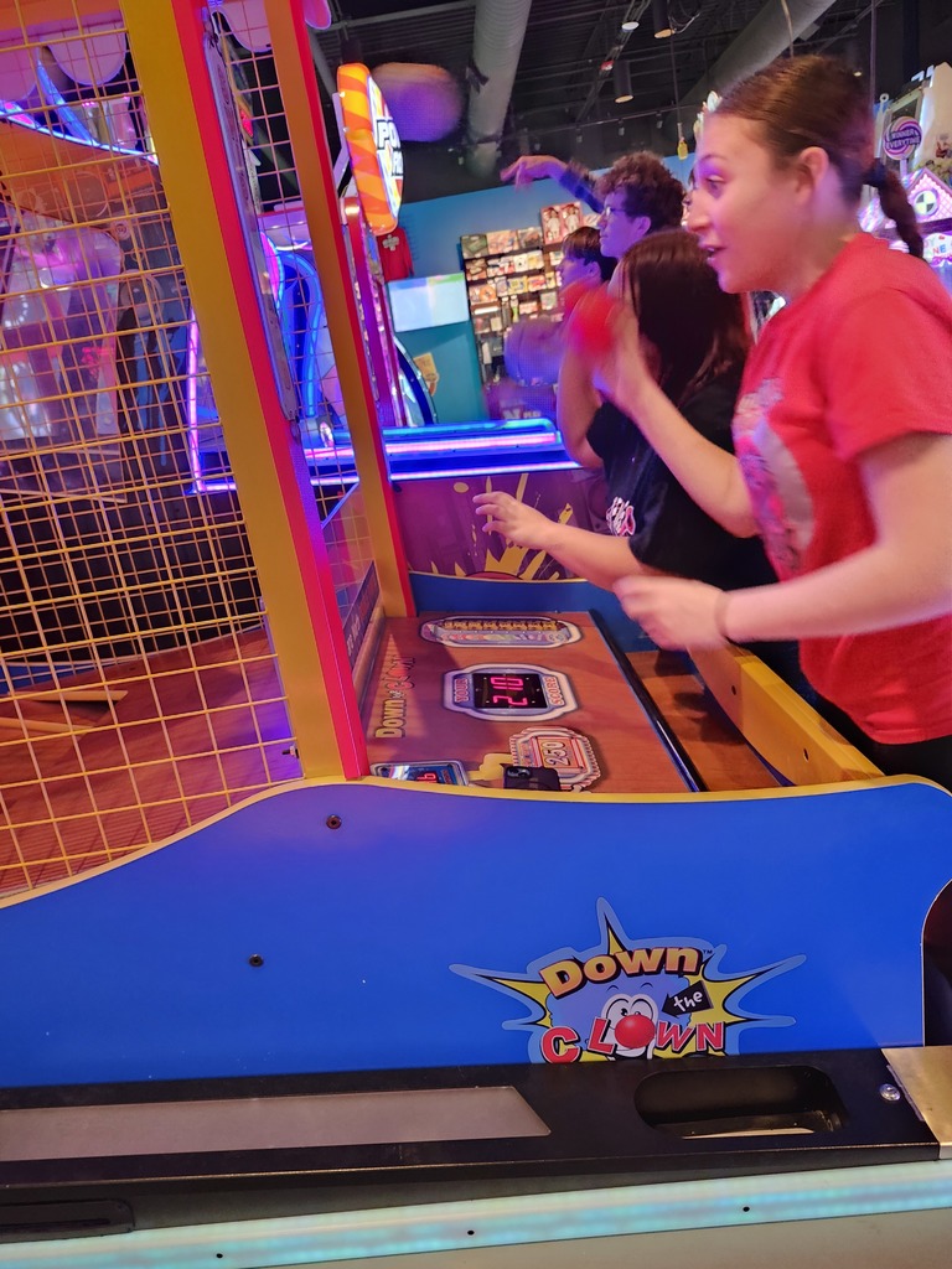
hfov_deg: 58.9
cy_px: 634
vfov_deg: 73.9
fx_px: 843
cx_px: 476
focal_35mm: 23
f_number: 1.8
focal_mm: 5.54
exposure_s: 1/40
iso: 640
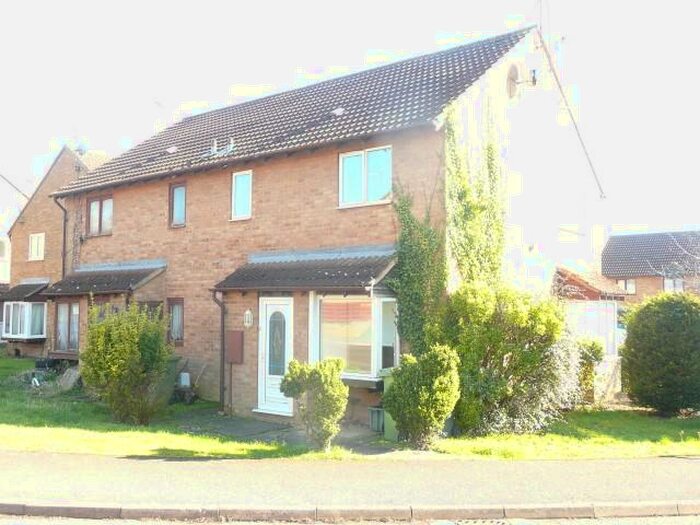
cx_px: 350
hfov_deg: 54.0
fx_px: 688
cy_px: 262
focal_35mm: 34
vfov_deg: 41.8
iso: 100
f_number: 3.6
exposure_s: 1/60
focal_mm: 5.5
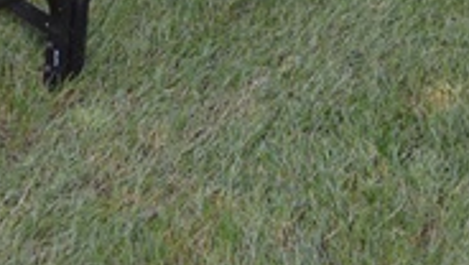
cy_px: -204
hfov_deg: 19.0
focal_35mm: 102
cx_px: -182
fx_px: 1270
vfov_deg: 11.1
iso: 400
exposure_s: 1/125
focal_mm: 18
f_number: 5.6
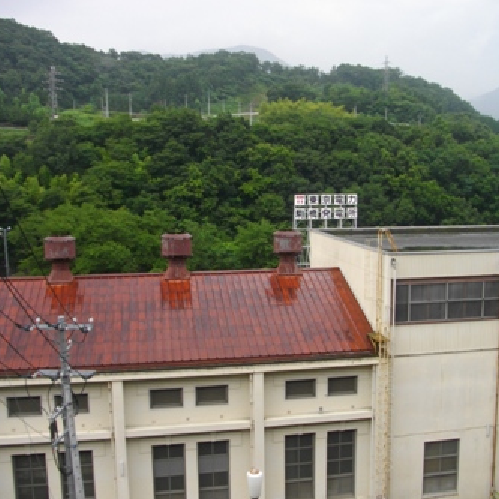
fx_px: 620
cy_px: 249
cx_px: 292
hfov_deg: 43.7
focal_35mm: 38
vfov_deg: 43.9
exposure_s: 1/400
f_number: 2.9
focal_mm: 5.7
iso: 100
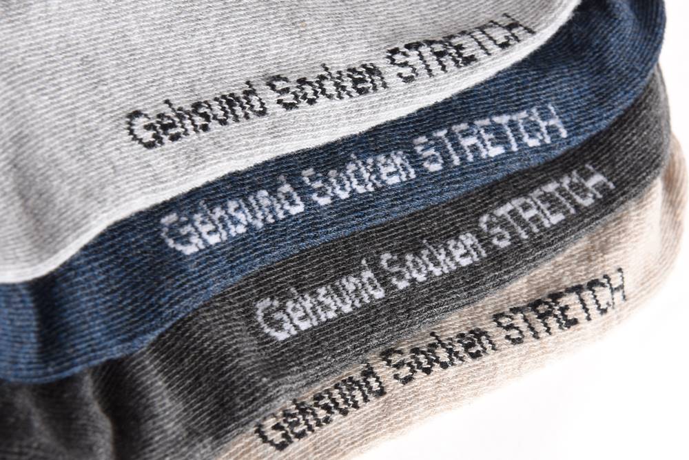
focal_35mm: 70
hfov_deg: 28.8
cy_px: 230
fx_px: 1340
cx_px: 344
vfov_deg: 19.5
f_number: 13
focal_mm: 70
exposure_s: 1/80
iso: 200
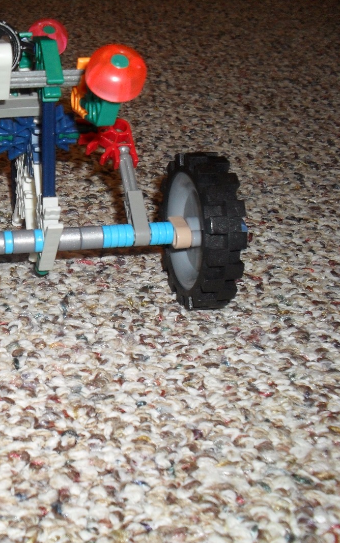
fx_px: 741
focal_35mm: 50
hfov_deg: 24.4
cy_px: 273
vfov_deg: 40.3
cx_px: -20
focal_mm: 6.3
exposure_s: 1/45
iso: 200
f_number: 3.2
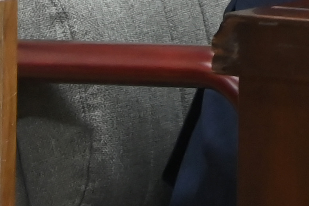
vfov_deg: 1.8
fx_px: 6400
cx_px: 840
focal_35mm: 746
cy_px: -507
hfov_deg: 2.7
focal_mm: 105
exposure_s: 1/200
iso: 3200
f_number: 5.6
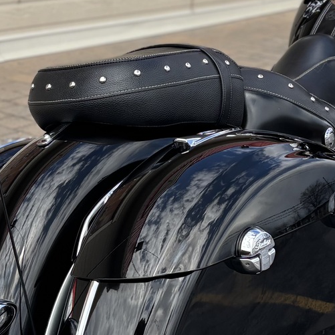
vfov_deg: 18.5
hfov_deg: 18.5
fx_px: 1029
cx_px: 209
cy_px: 207
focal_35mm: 94
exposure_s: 1/1220
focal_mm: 5.96
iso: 50
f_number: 1.6
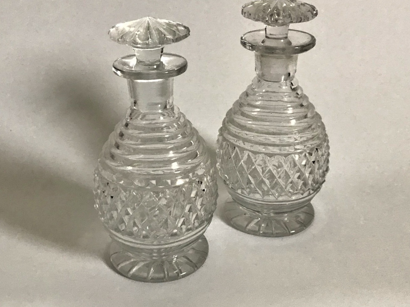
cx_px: 217
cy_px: 125
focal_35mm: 34
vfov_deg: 41.6
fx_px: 402
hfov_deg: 54.0
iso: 40
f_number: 1.8
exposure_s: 1/25
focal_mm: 3.99
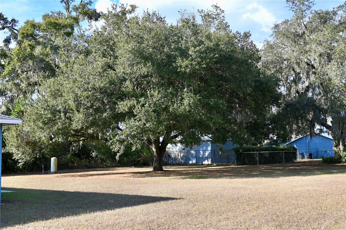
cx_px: 173
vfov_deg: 31.9
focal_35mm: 42
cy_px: 115
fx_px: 404
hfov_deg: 46.4
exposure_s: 1/250
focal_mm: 28
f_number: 5.6
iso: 125
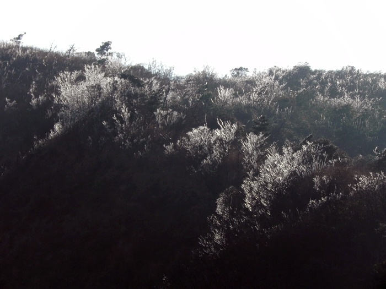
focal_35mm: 247
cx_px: 193
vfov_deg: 6.0
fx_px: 2754
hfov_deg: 8.0
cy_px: 144
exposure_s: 1/466
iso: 160
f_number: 7.1
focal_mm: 44
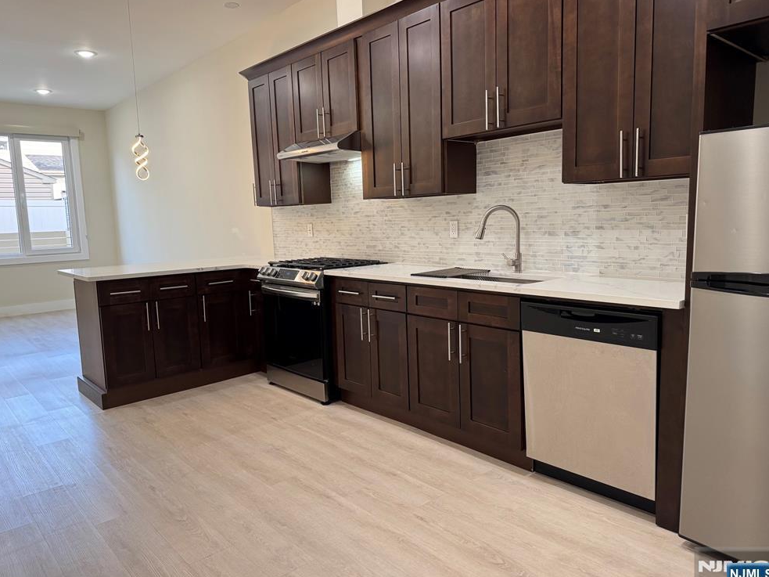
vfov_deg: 54.9
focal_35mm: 25
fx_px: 555
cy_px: 284
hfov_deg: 69.4
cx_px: 373
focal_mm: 6.76
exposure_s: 1/120
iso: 160
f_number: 1.78
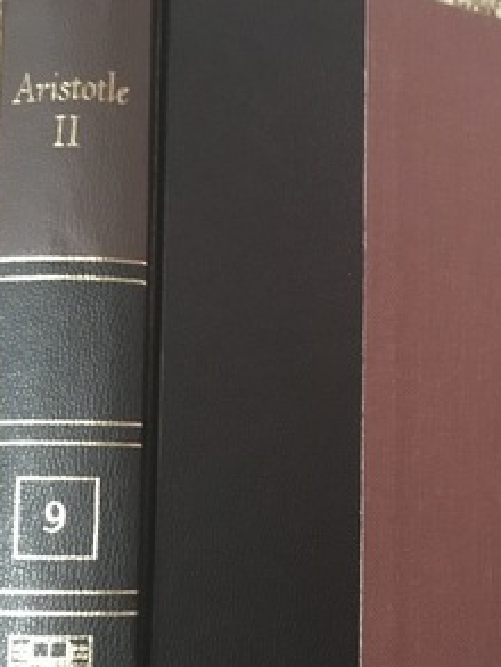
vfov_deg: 43.9
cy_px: 464
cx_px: 310
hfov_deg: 34.2
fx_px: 810
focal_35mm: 42
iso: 1000
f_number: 2.2
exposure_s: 1/15
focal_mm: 4.15
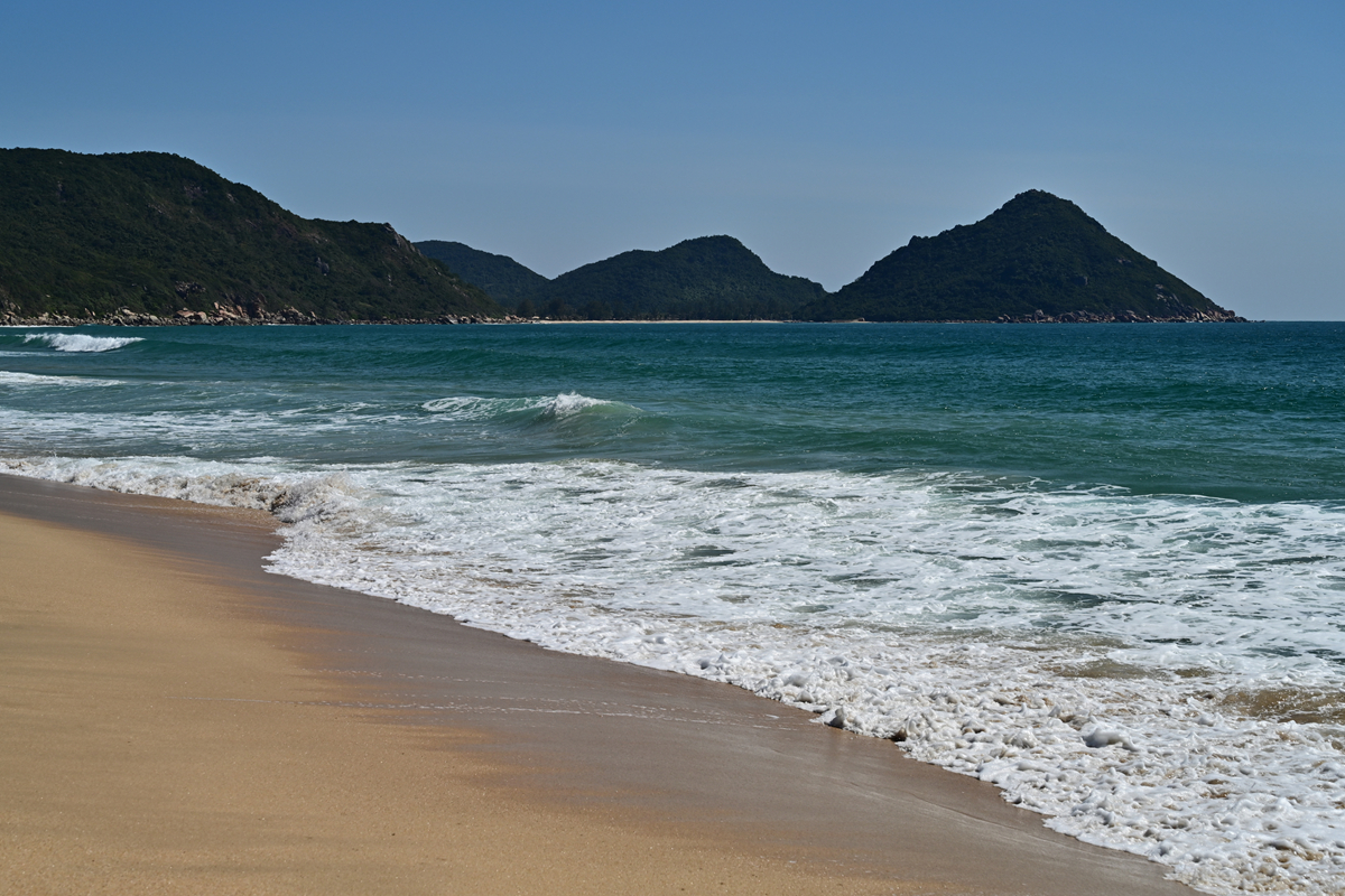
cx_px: 672
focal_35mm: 47
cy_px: 448
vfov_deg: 28.6
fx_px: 1756
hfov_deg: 41.9
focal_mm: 47
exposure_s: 1/800
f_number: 8
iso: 125
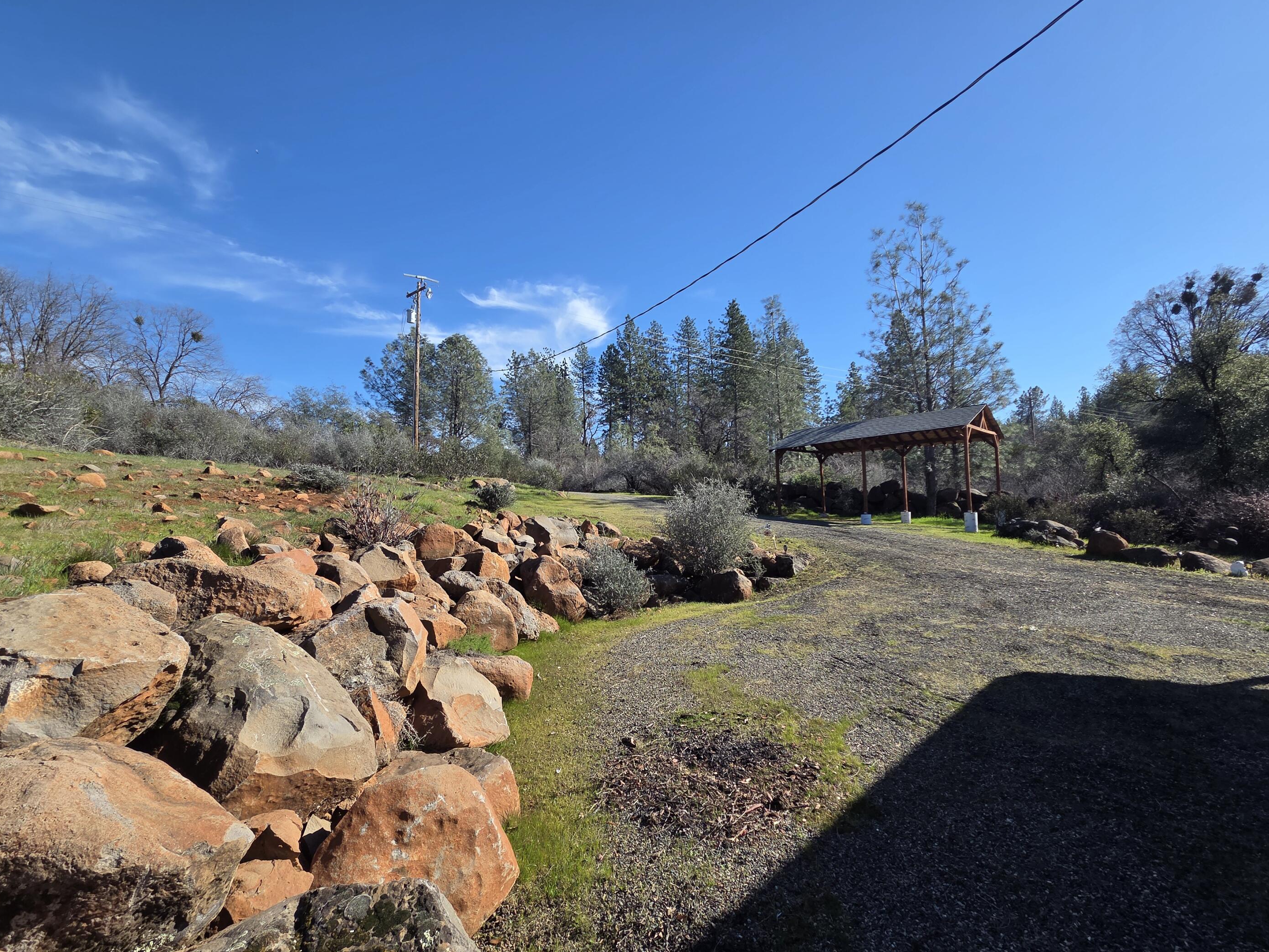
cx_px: 611
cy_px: 502
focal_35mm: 14
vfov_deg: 85.6
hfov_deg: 102.0
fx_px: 513
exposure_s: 1/1449
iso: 50
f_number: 2.2
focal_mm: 2.2
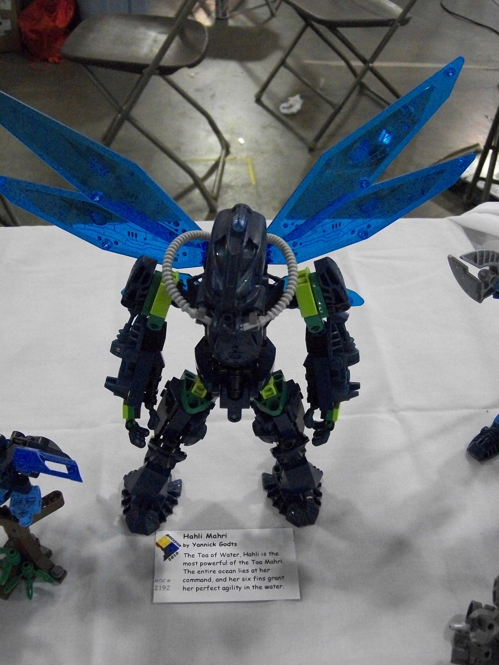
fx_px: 692
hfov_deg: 39.7
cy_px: 332
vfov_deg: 51.4
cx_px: 250
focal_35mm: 36
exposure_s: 1/60
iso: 640
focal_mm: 6
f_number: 2.7
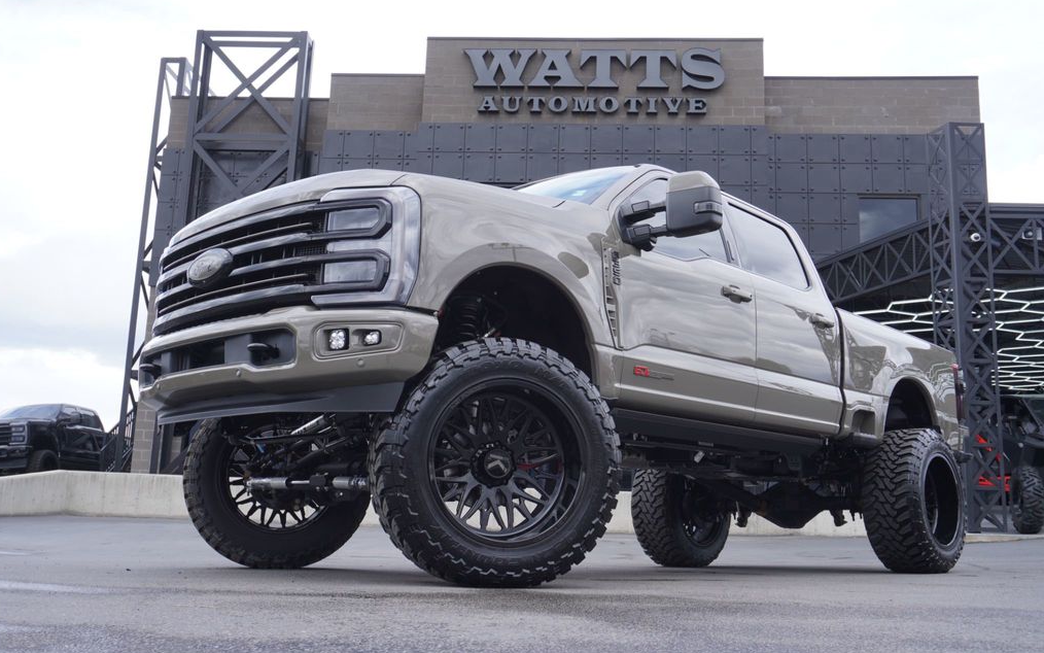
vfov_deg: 35.8
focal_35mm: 36
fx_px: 1011
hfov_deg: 54.6
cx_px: 518
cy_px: 325
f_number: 6.3
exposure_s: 1/160
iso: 100
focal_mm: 23
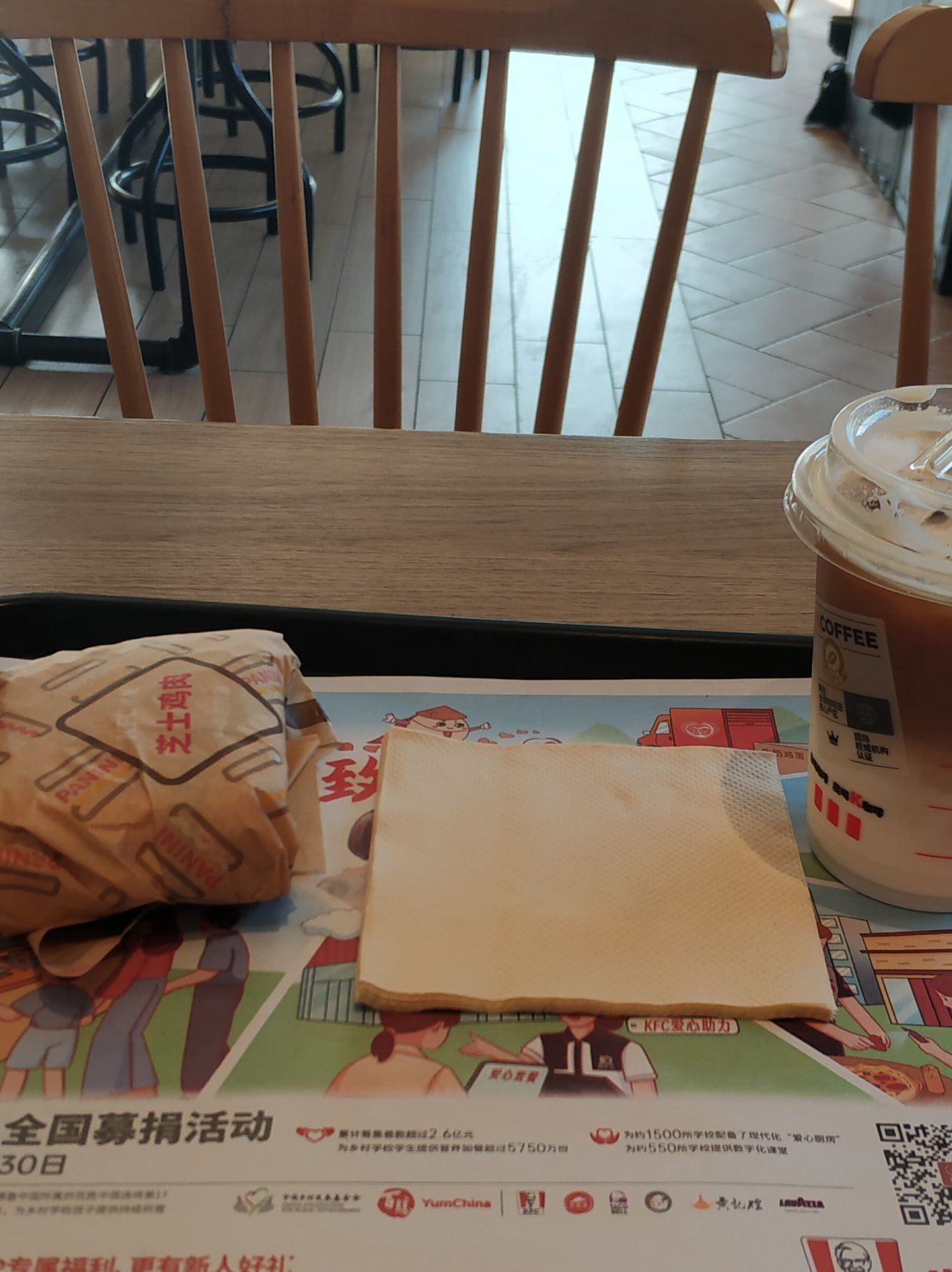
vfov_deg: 42.7
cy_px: 774
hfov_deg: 32.8
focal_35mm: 44
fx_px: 1616
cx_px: 556
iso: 242
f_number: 1.8
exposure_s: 1/159
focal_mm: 3.82
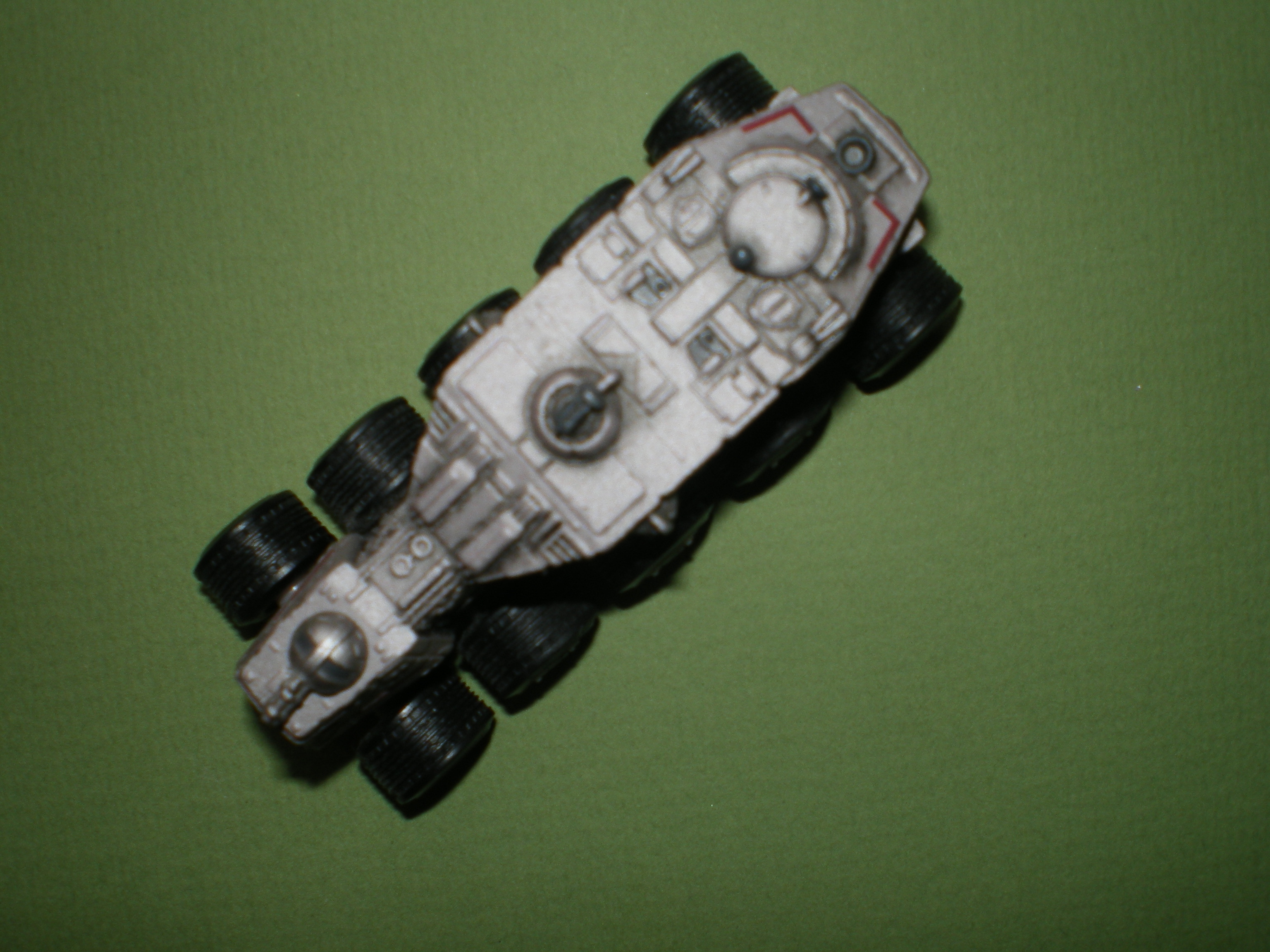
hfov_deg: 49.0
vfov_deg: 37.7
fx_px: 1394
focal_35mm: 38
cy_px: 476
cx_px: 635
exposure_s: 1/30
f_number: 4.6
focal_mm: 6.3
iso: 64
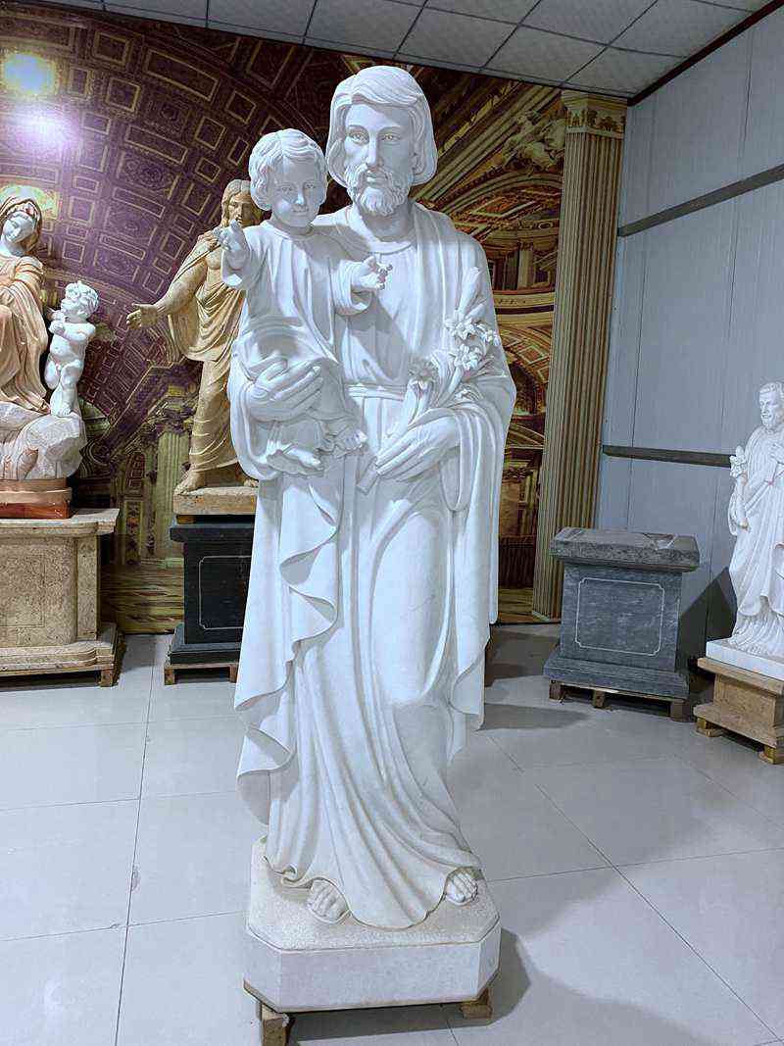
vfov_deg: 67.3
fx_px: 785
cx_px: 392
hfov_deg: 53.1
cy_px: 523
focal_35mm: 26
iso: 320
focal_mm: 4.25
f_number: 1.8
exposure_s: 1/60
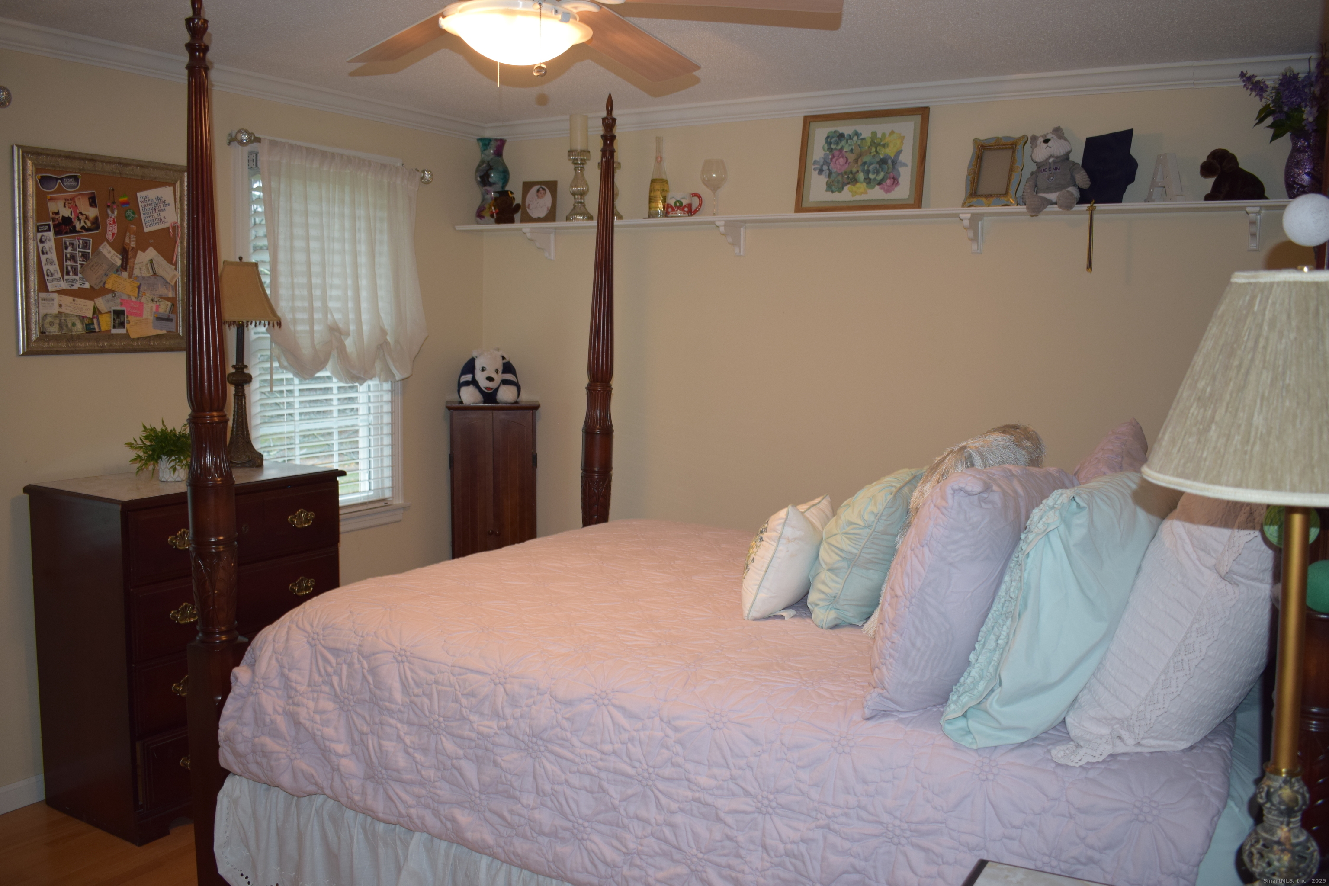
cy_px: 443
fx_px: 1107
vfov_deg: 43.6
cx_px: 664
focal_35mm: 30
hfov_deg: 61.9
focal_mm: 20
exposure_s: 1/30
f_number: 3.8
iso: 640
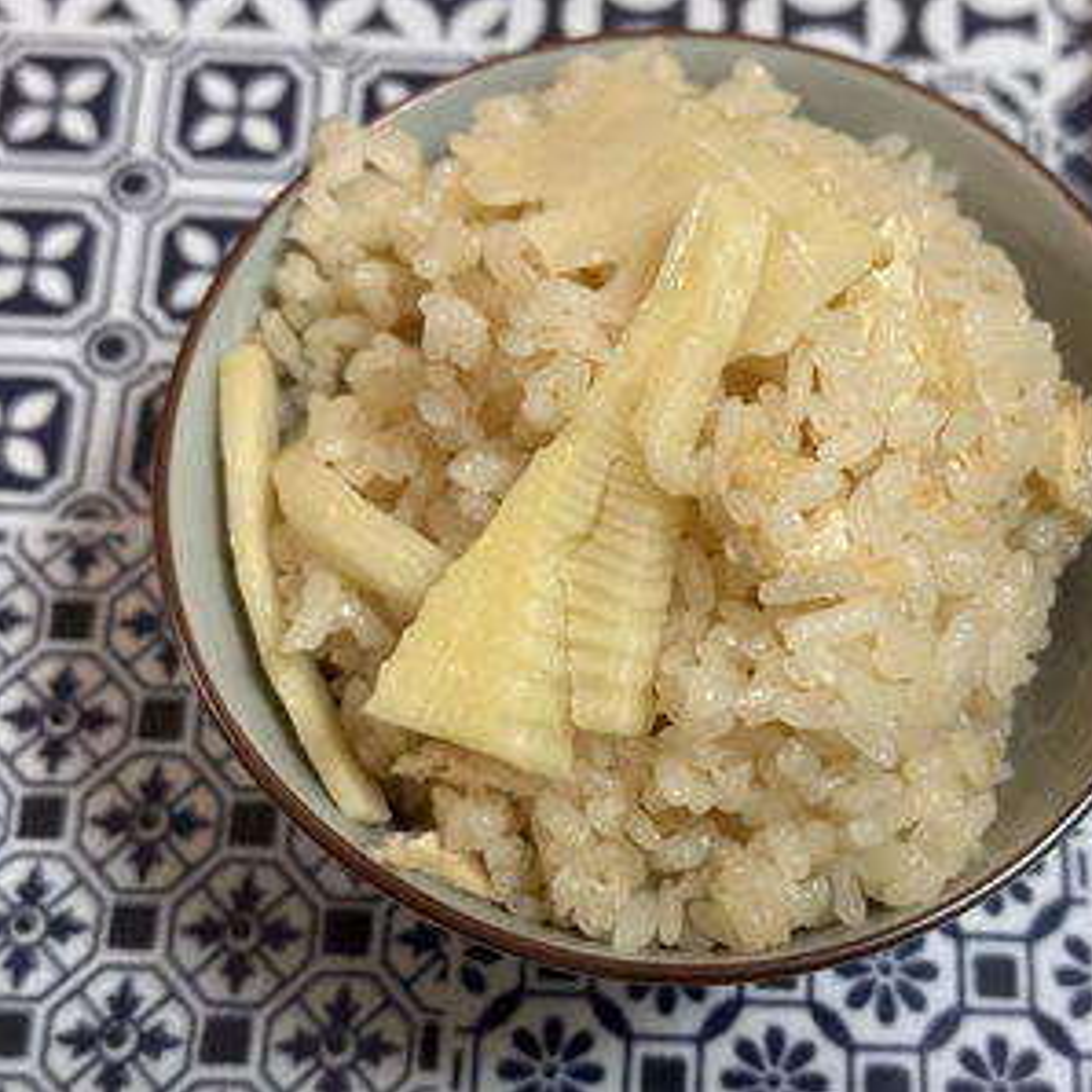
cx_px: 663
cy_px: 546
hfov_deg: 30.0
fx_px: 2034
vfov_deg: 30.0
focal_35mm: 57
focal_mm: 6.86
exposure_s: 1/63
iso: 80
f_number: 1.78
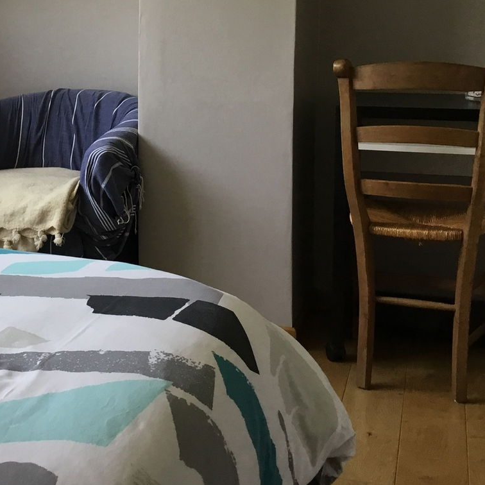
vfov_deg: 29.1
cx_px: 80
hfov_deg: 28.7
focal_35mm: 58
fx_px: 919
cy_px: 127
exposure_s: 1/33
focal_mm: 3.3
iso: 25
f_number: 2.4
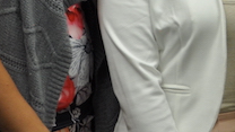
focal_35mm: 211
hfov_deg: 10.0
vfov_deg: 5.6
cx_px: 331
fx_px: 1315
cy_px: -121
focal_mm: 35
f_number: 4.5
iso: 500
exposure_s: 1/60
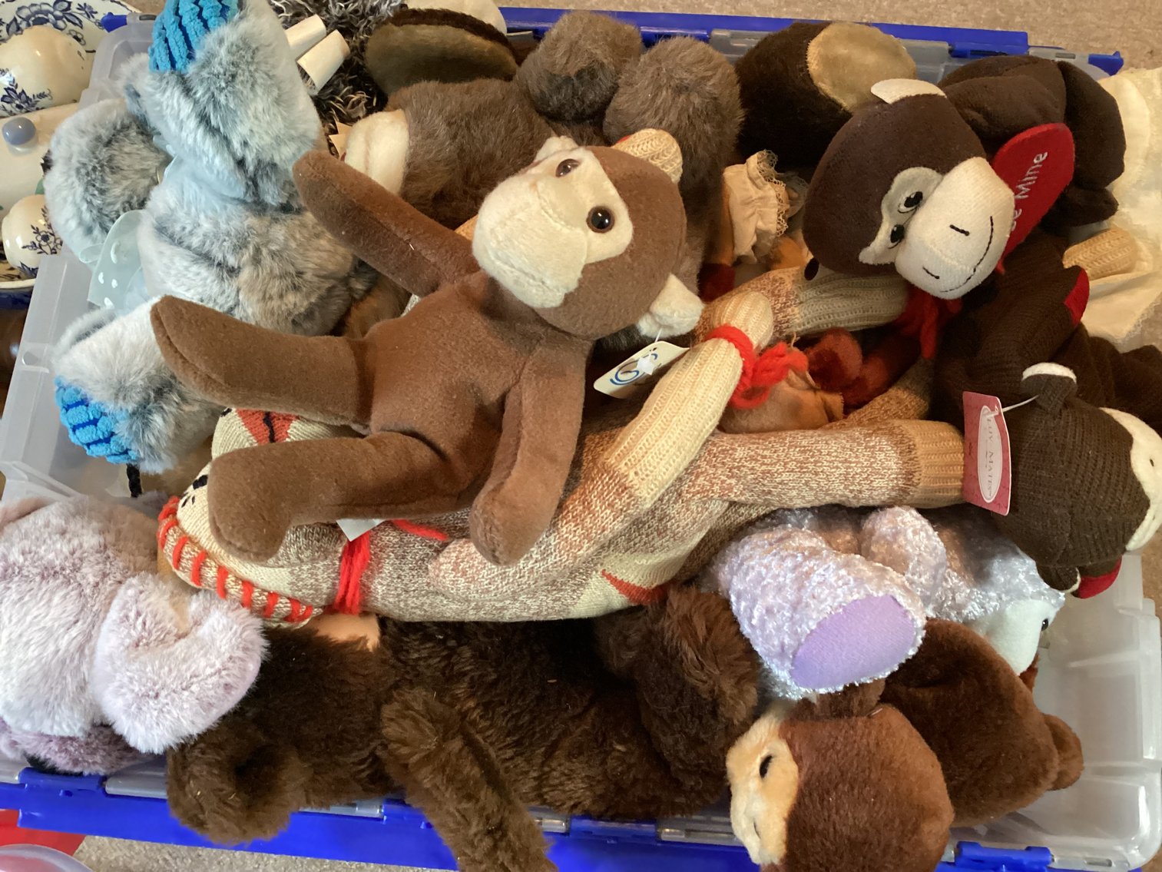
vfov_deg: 45.4
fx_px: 1041
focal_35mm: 31
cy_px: 436
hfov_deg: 58.3
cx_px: 581
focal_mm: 3.3
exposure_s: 1/33
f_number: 2.4
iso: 400
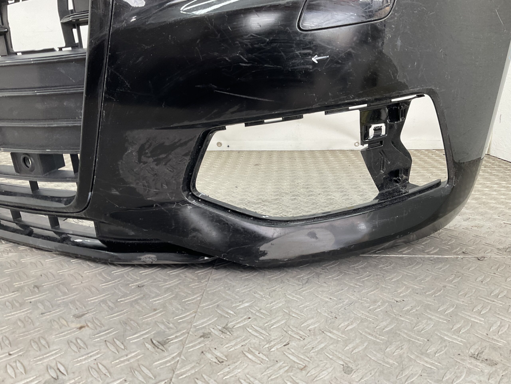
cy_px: 192
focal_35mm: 29
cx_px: 256
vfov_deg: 48.2
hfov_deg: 61.7
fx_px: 428
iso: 40
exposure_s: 1/100
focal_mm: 3
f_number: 1.8
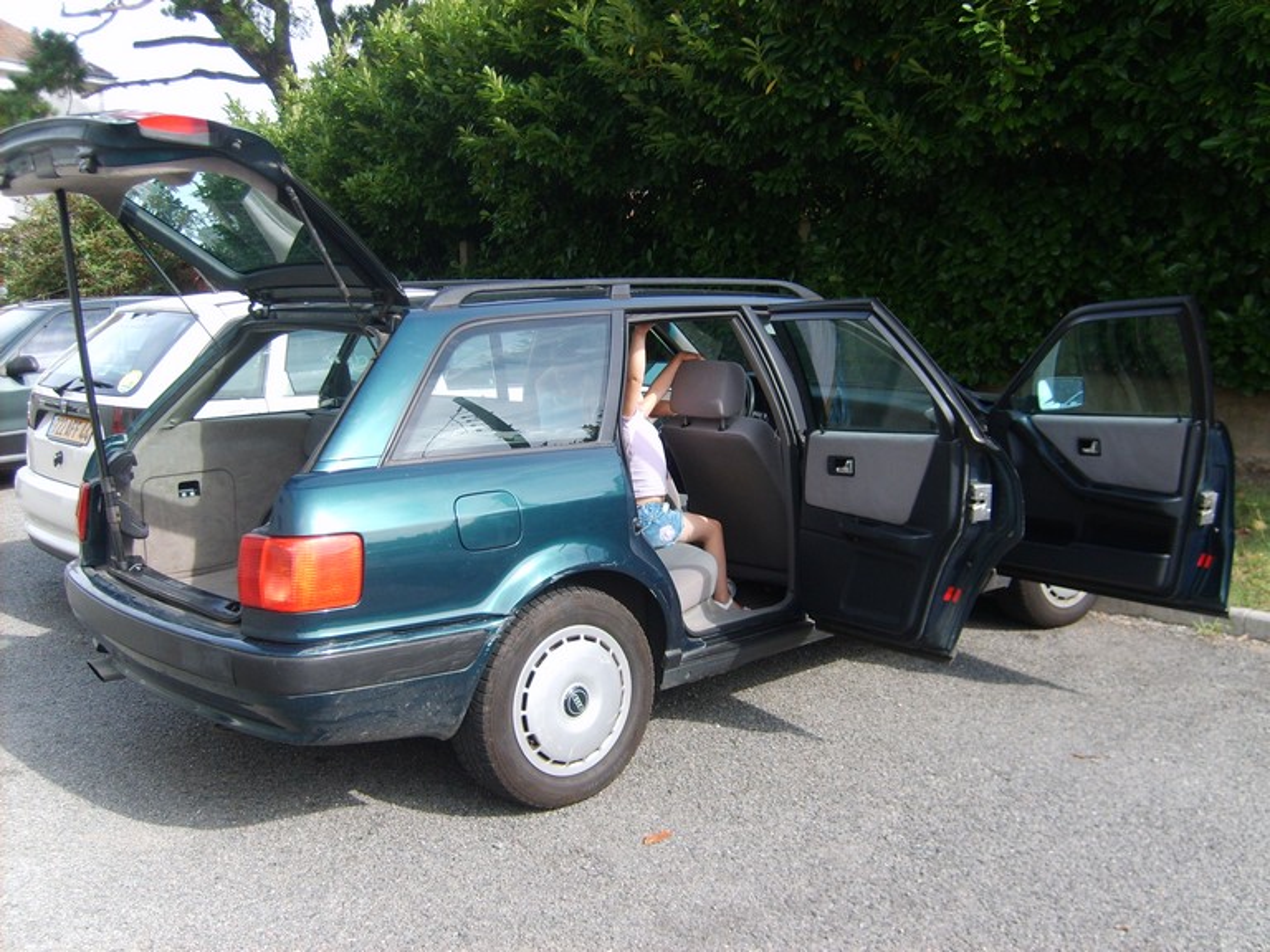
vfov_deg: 40.7
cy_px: 476
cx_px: 635
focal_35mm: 35
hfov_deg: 52.6
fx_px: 1284
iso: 50
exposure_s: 1/250
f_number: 2.8
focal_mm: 5.8
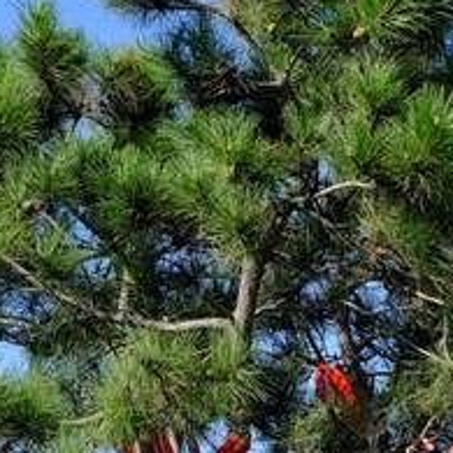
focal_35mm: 138
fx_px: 2043
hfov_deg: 12.6
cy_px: 374
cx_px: 358
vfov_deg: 12.6
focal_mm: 20.5
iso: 200
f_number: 5.6
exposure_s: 1/550
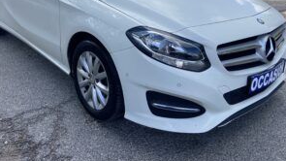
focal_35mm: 36
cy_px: 30
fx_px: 273
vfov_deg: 31.9
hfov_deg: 55.2
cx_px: 133
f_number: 1.8
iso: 32
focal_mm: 4.25
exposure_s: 1/1585
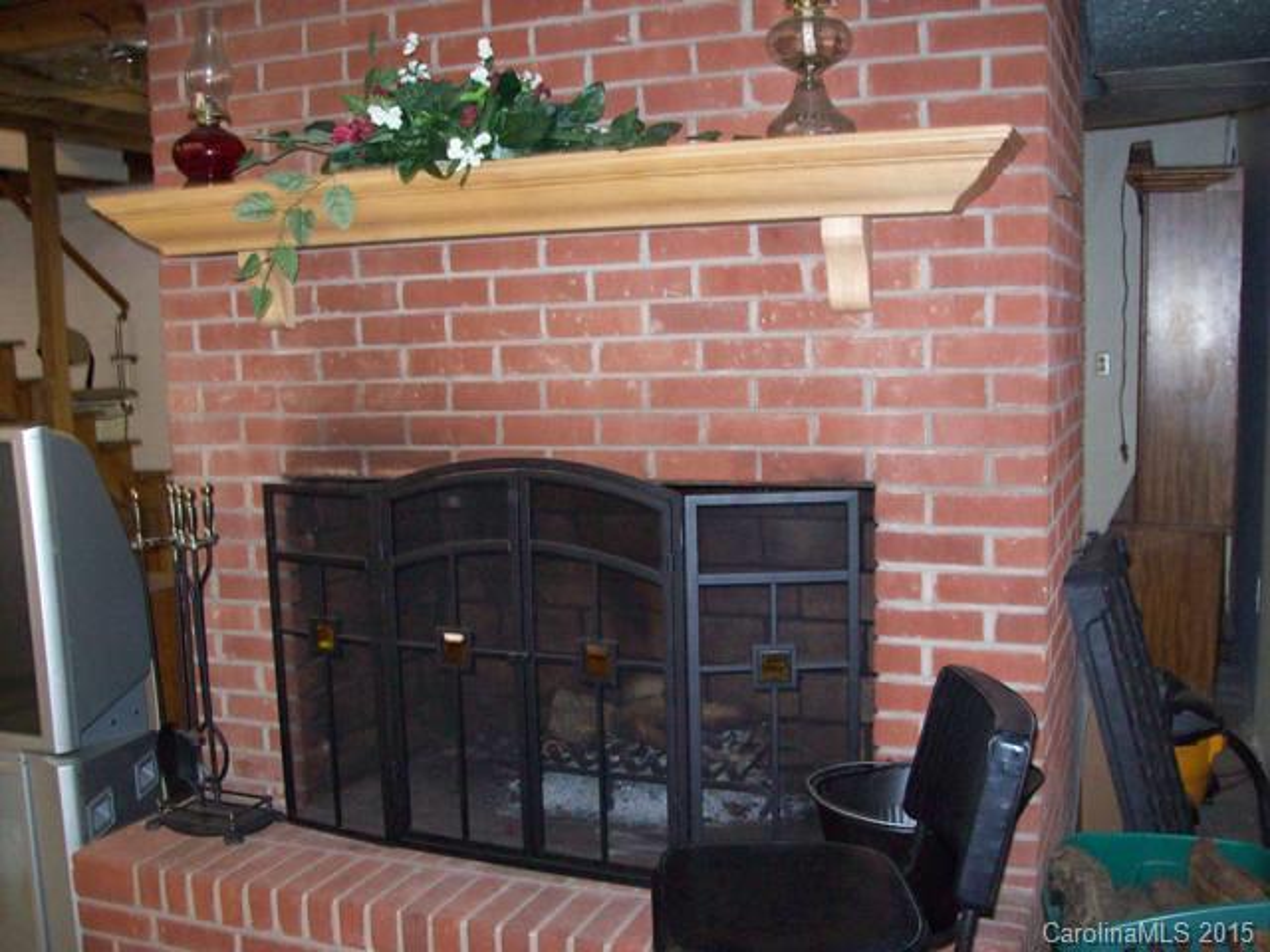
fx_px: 1321
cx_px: 635
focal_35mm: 36
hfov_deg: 51.4
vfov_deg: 39.7
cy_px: 476
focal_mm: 6
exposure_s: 1/64
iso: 200
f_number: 2.7
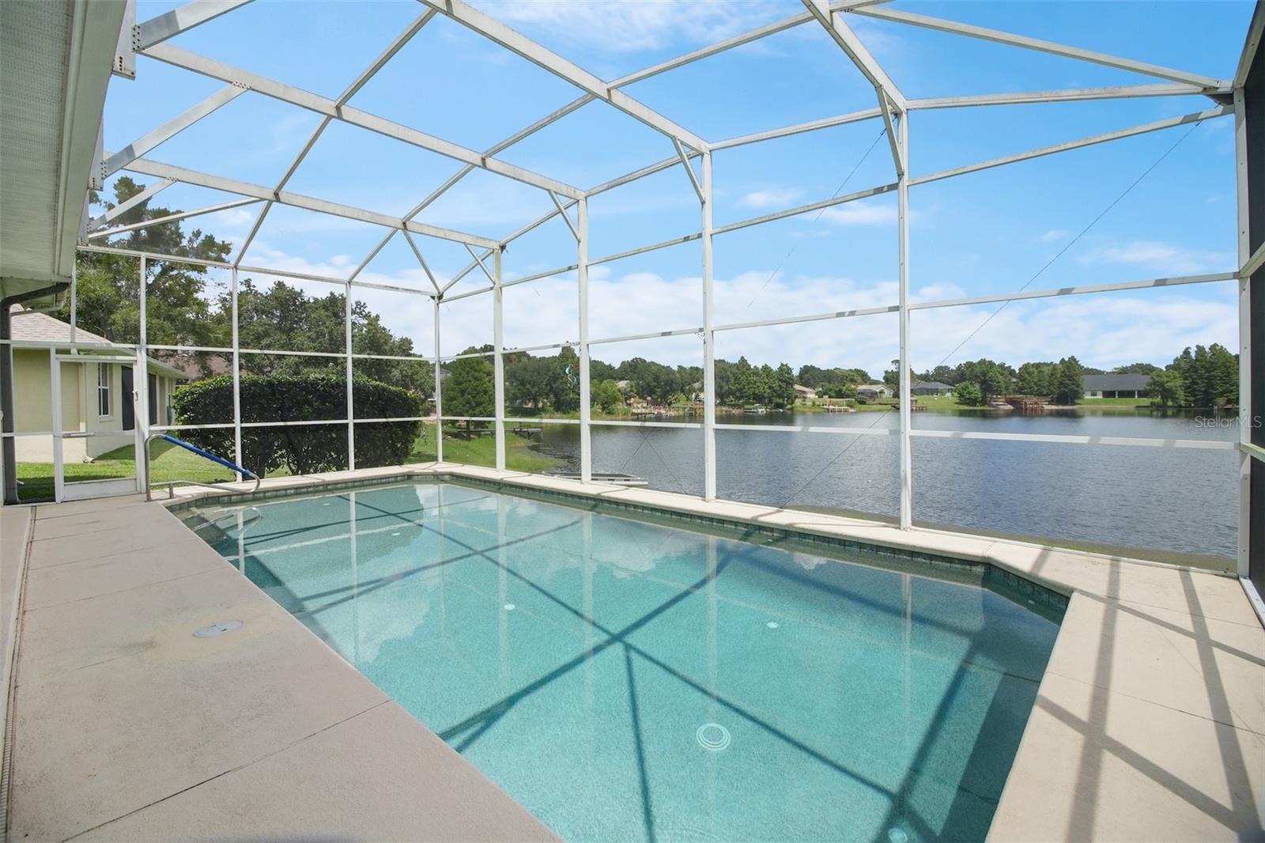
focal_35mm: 15
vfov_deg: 77.3
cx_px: 632
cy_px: 422
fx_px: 527
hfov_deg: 100.4
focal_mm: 10
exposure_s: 1/1000
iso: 500
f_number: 8
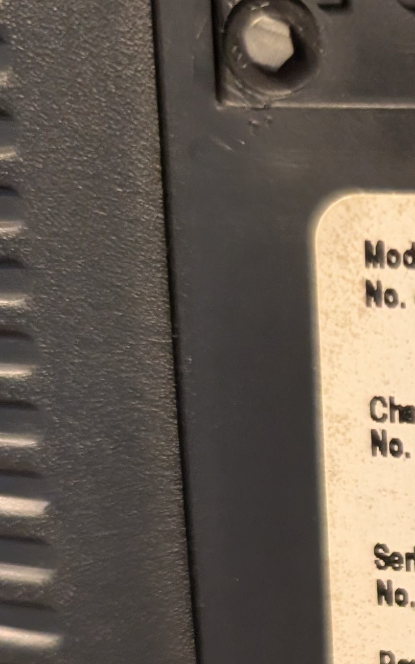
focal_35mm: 80
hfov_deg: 14.2
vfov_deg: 25.1
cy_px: 591
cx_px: 771
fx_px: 1448
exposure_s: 1/60
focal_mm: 6.9
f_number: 1.68
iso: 1517
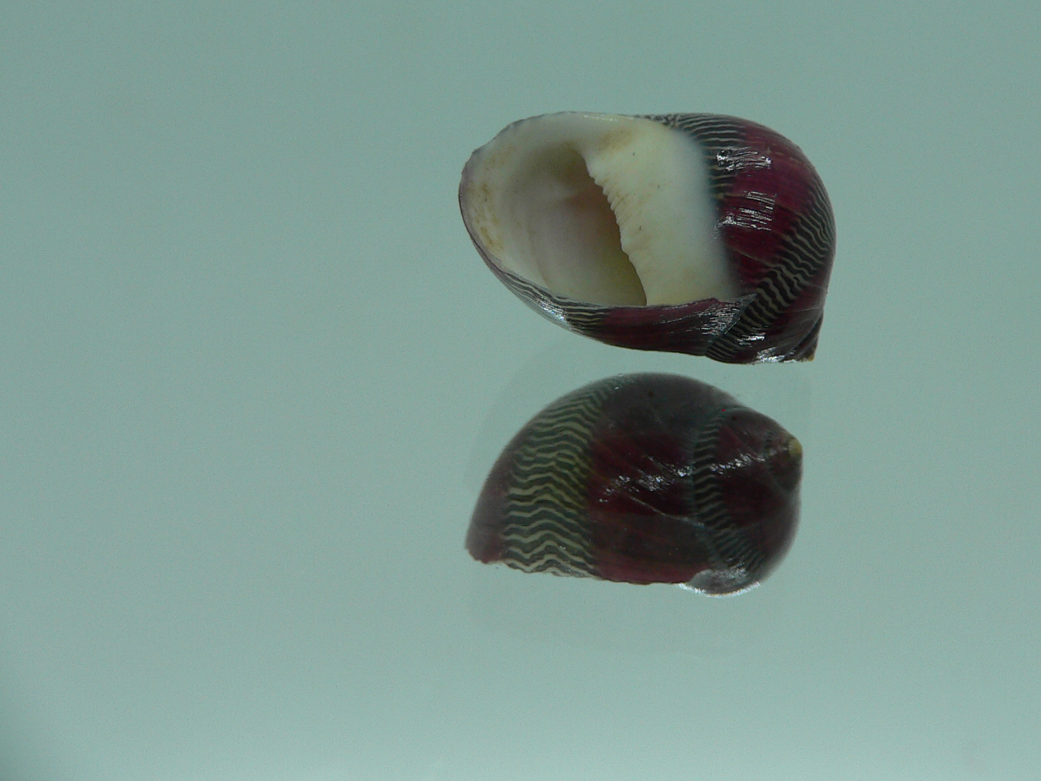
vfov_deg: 32.1
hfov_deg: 41.8
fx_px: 1353
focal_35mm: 45
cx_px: 649
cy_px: 311
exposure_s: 1/80
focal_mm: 4.6
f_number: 2.8
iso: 80
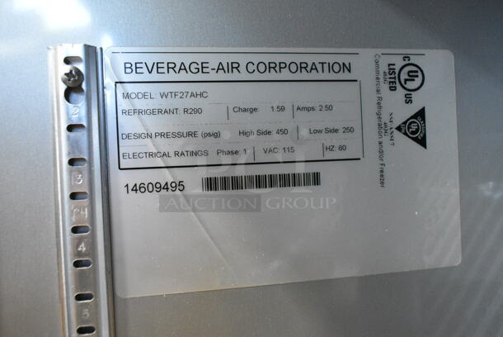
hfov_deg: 61.9
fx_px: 420
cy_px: 168
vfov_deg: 43.7
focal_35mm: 30
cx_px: 252
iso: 6400
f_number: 5.6
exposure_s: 1/125
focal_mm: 20
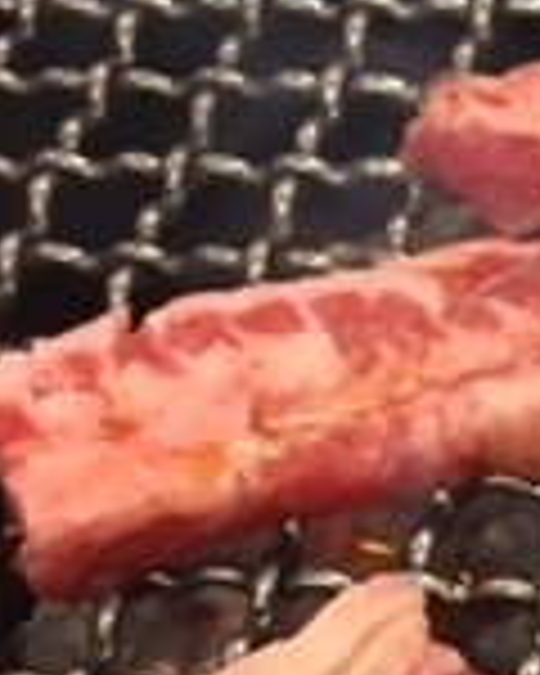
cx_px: 927
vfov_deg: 15.7
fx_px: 2417
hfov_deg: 11.9
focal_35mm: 121
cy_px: 621
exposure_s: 1/15
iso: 200
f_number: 2.2
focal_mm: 4.15
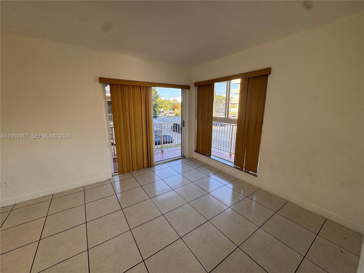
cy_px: 136
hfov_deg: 102.1
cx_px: 182
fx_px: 147
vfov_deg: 85.7
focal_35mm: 14
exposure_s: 1/120
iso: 64
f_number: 2.2
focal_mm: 2.22
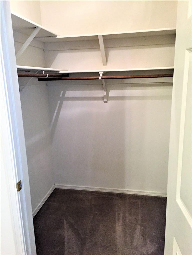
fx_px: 214
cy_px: 128
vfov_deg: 61.7
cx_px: 96
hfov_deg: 48.2
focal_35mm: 29
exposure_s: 1/30
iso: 200
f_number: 2.2
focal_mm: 4.15
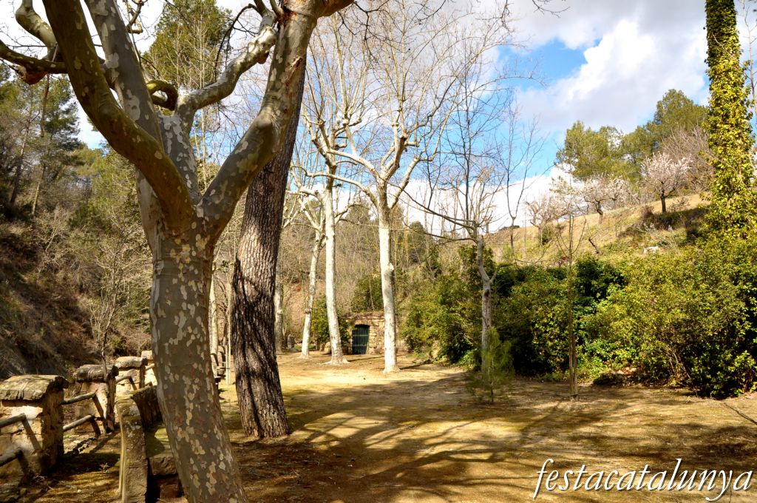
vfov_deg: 47.8
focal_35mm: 27
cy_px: 252
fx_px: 567
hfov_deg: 67.4
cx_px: 378
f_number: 9
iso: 200
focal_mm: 18
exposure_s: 1/320
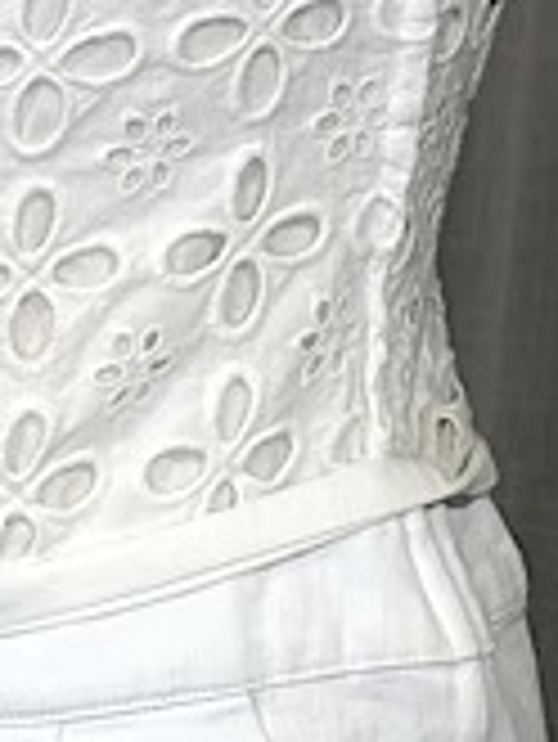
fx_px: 2919
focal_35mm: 136
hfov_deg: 10.9
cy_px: 144
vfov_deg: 14.4
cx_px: 112
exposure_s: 1/219
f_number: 1.8
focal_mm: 3.99
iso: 20
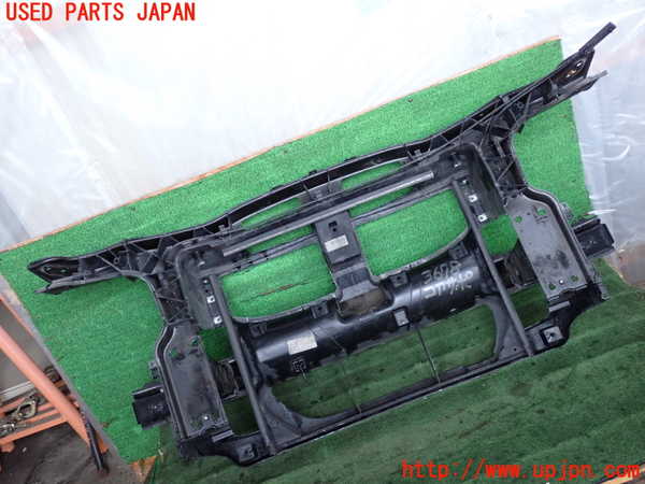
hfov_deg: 51.4
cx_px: 322
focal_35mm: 36
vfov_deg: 39.7
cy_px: 242
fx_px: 671
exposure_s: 1/125
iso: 1000
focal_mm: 6.37
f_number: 2.5
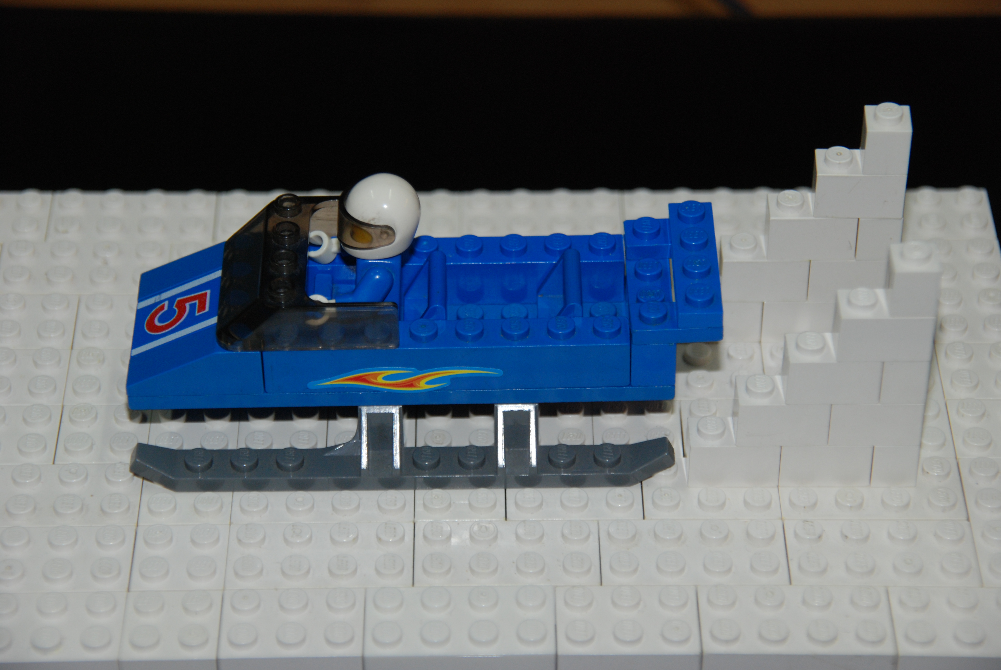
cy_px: 335
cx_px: 500
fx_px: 3257
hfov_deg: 17.5
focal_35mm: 117
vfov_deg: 11.7
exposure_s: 1/60
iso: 400
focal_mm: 78
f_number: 5.6
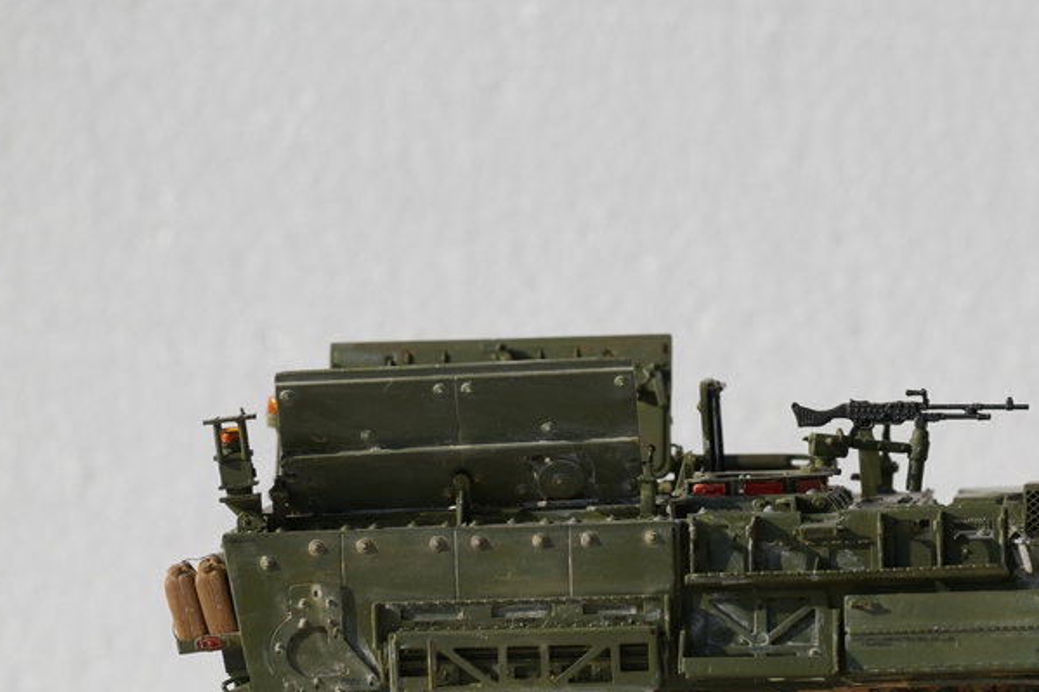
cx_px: 787
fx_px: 7583
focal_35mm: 263
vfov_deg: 5.2
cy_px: 562
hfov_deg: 7.8
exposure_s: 1/500
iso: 100
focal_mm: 105
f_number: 7.1
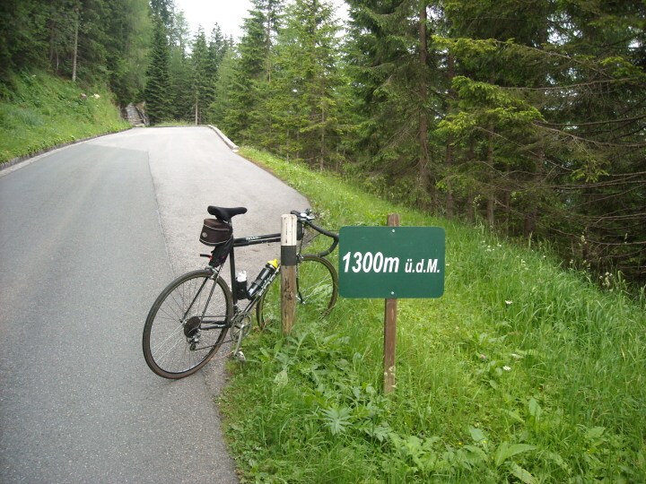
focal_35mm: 35
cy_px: 242
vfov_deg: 40.7
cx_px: 323
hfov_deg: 52.6
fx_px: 653
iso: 200
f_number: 2.8
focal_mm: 5.7
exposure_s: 1/260
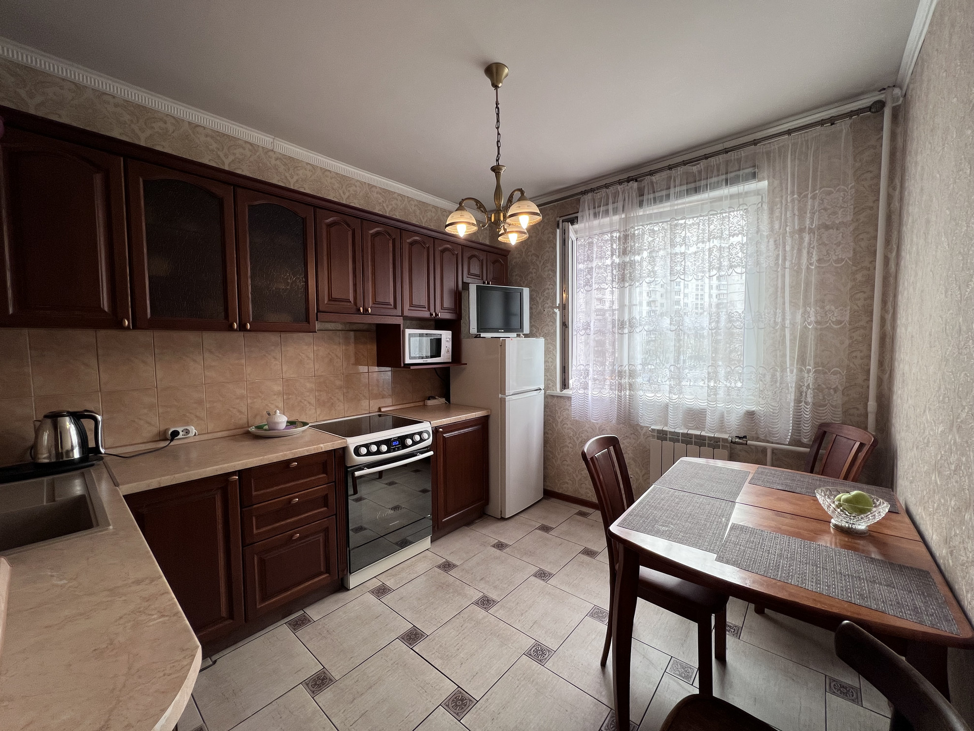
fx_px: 366
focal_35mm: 13
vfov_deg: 89.9
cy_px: 366
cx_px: 487
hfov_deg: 106.2
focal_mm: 1.57
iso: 40
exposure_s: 1/99
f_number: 1.8
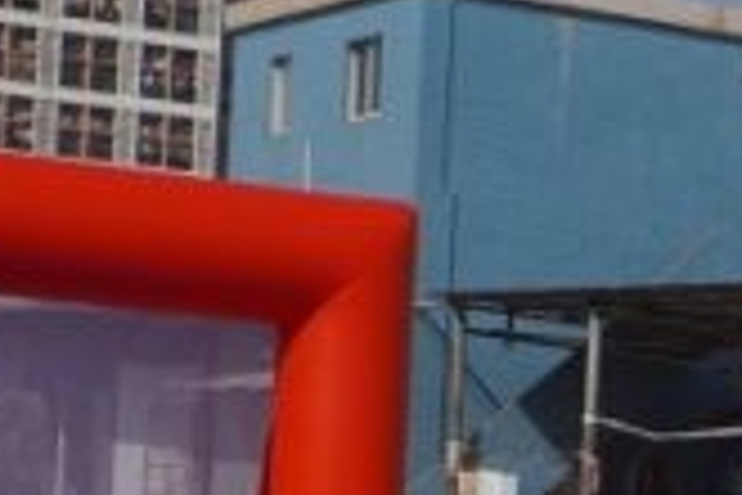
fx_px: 3071
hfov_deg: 13.1
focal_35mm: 149
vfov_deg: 8.9
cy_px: 794
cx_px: 1084
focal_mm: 16
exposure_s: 1/1250
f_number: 5
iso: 100
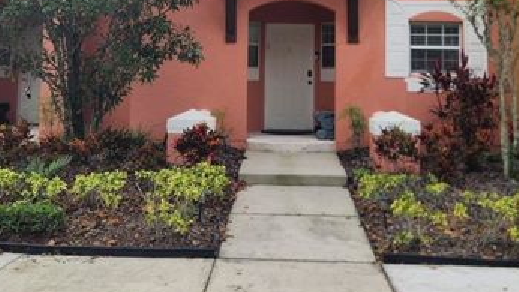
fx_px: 702
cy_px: 13
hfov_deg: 40.6
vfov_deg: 22.8
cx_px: 250
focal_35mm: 51
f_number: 1.8
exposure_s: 1/1002
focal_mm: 5.4
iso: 20
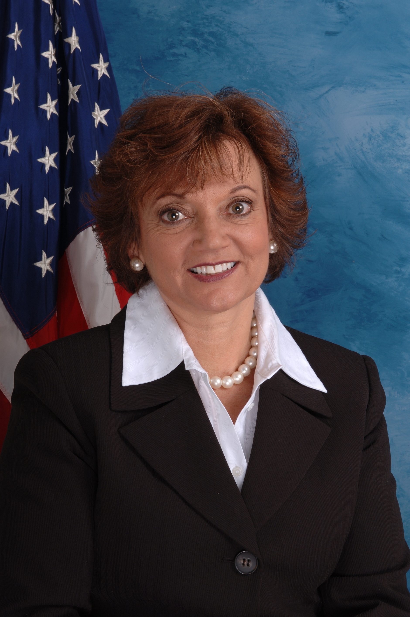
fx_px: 1798
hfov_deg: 13.0
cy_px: 308
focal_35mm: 105
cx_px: 205
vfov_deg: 19.5
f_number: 22
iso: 160
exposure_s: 1/200
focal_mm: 70
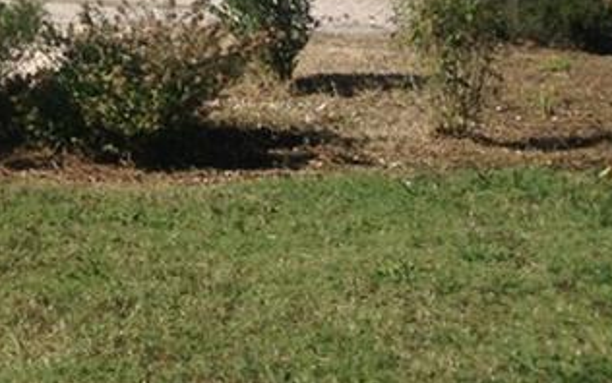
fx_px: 1886
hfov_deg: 16.6
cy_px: -300
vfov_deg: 10.9
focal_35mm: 113
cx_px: -329
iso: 25
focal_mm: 3.3
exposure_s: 1/1486
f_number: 2.4
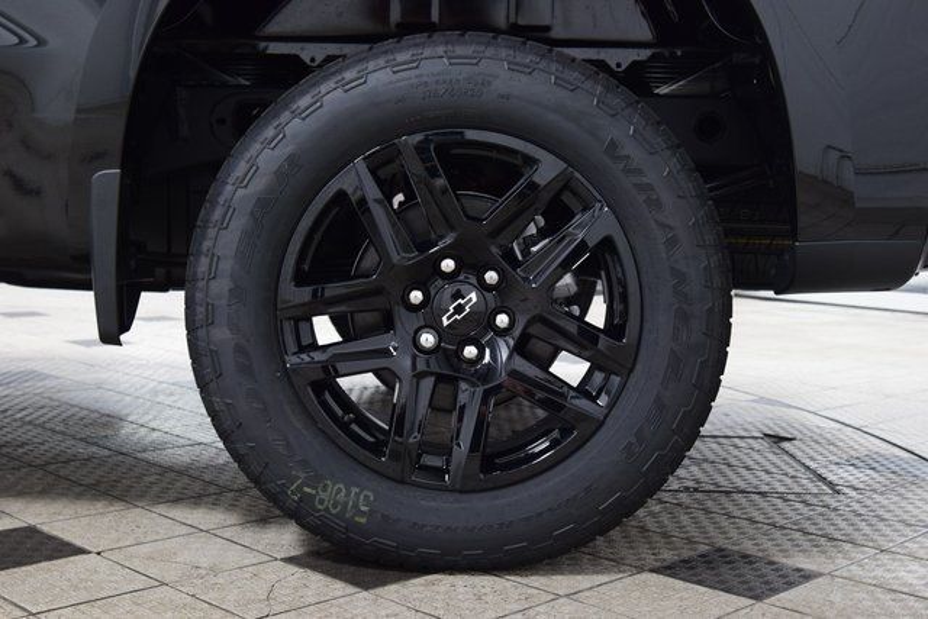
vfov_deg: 28.1
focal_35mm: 48
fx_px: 1238
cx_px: 464
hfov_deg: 41.1
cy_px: 310
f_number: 6.3
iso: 1400
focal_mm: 32
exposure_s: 1/15
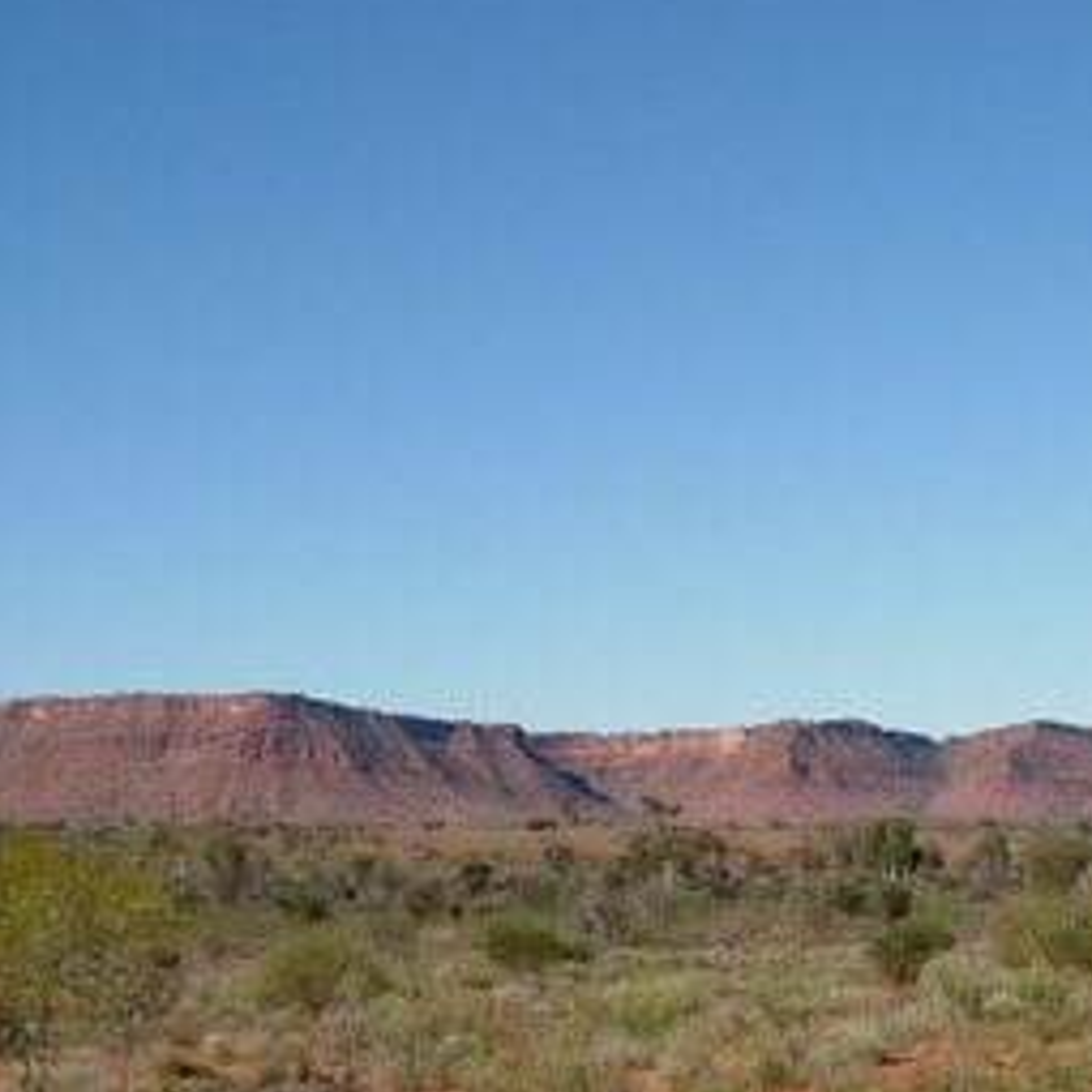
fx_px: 2820
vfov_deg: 21.8
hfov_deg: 21.2
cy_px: 797
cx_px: 1071
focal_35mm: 79
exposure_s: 1/966
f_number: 4.8
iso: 79
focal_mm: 7.8
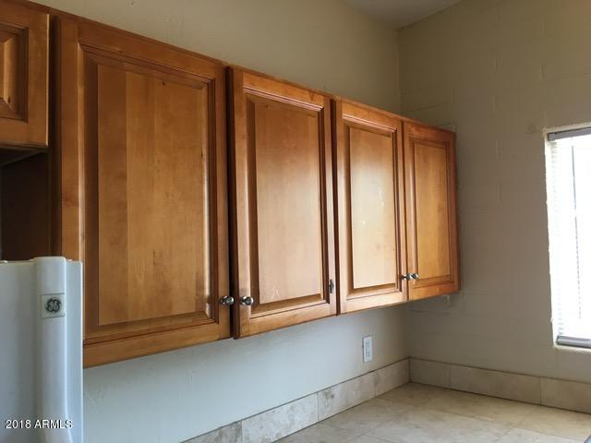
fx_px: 495
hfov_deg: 61.7
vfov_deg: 48.2
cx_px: 296
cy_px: 222
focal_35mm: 29
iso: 32
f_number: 2.2
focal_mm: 4.15
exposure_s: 1/30
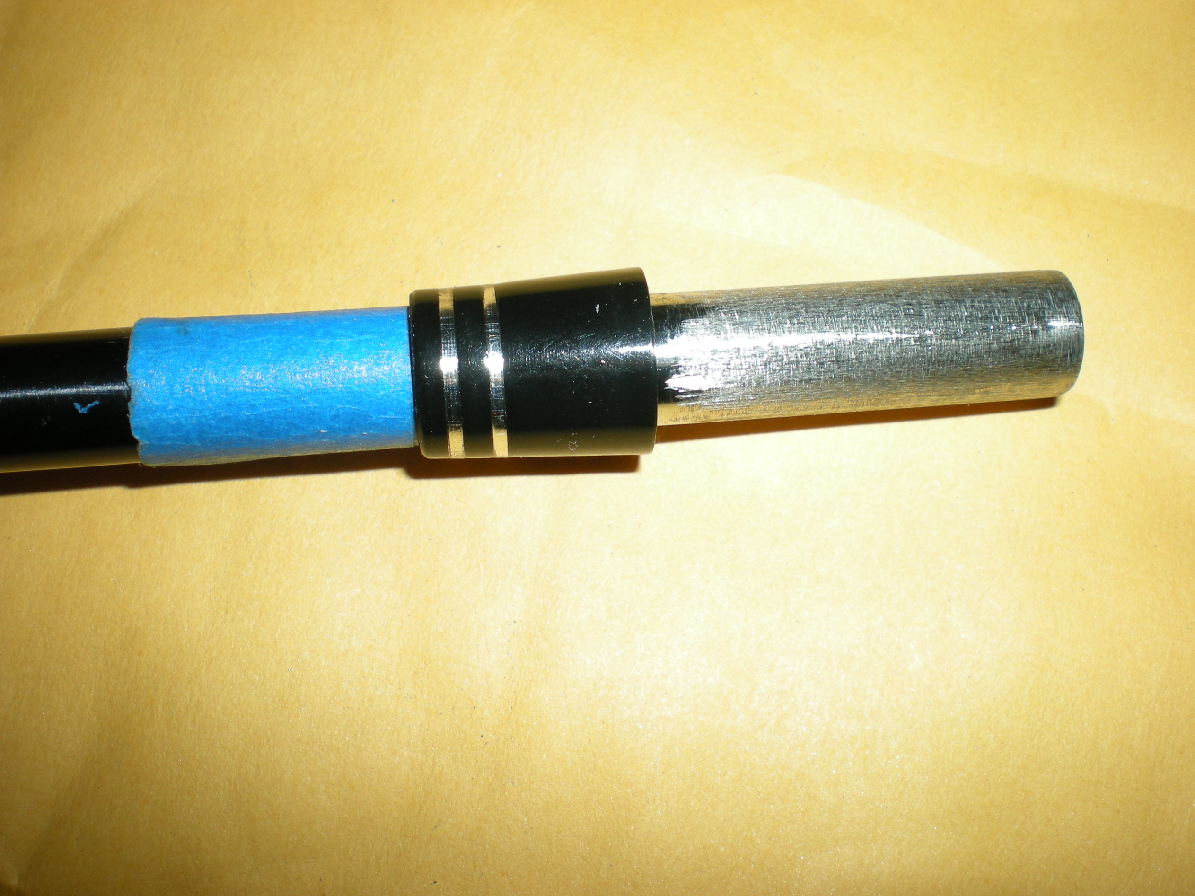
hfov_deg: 47.9
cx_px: 606
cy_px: 448
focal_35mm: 39
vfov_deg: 36.8
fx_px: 1346
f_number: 4.6
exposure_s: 1/60
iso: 64
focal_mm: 6.3
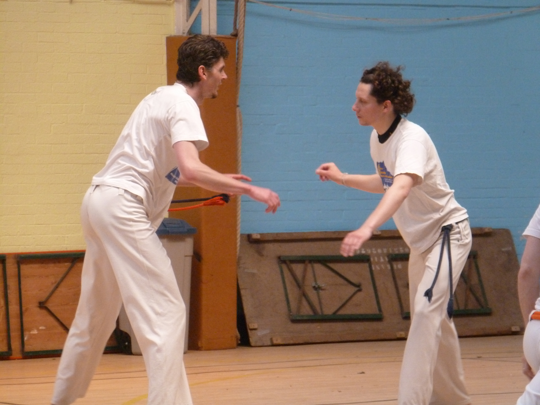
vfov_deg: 6.4
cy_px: 202
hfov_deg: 8.5
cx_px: 270
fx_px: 3619
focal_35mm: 232
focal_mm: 41.5
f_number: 5.6
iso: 640
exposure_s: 1/200
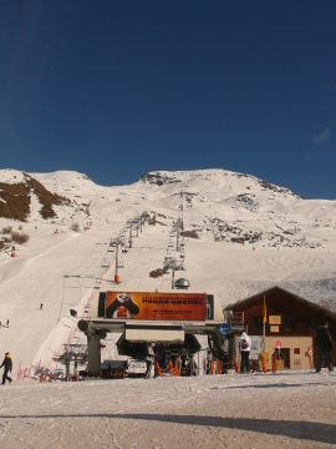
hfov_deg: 35.1
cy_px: 224
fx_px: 531
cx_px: 168
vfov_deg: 45.8
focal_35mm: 41
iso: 80
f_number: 5
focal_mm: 6.1
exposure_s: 1/1000
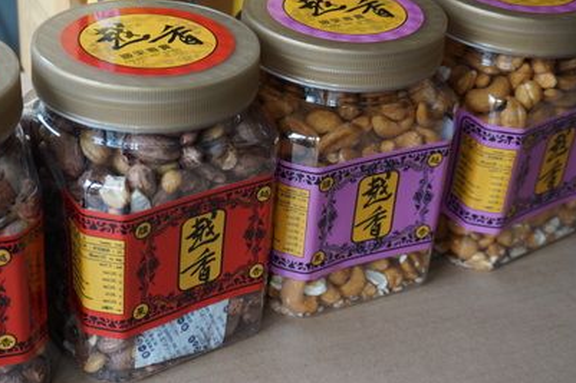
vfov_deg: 22.6
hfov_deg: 33.5
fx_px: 956
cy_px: 141
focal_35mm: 60
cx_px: 259
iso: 320
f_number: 4.5
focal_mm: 25
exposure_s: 1/60
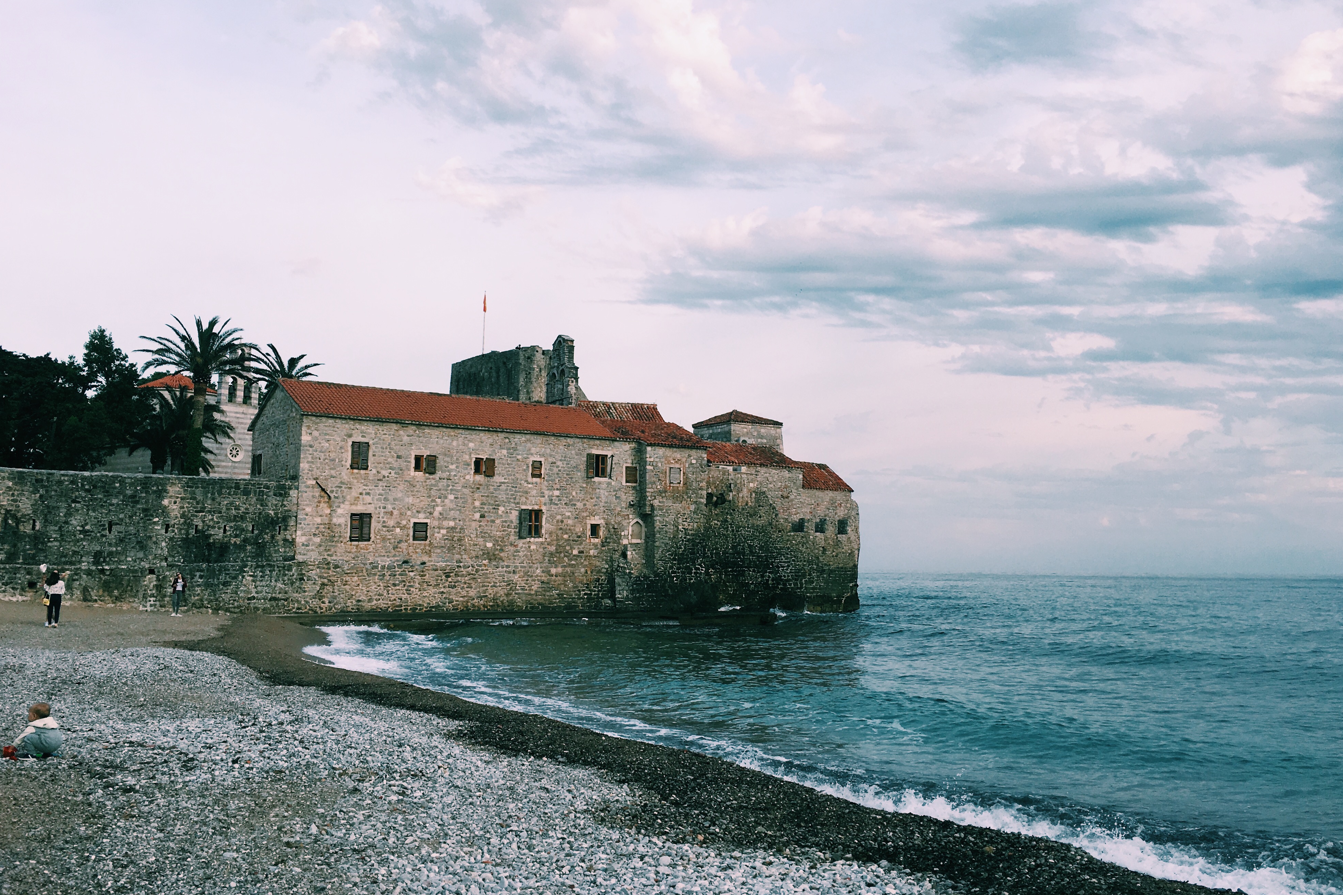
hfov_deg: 60.3
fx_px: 1156
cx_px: 677
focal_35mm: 31
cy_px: 407
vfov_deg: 42.3
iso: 25
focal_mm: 4.15
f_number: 2.2
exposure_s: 1/569
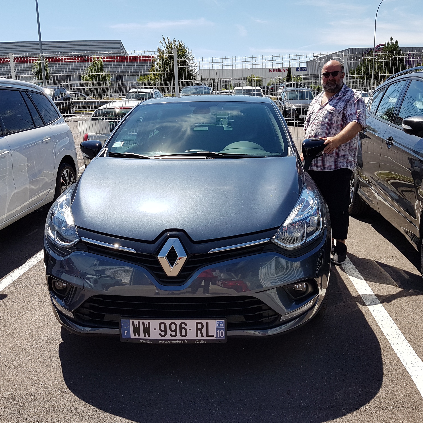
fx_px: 429
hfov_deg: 52.5
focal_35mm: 31
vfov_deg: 52.5
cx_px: 223
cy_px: 211
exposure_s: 1/1812
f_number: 1.7
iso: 40
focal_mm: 4.2
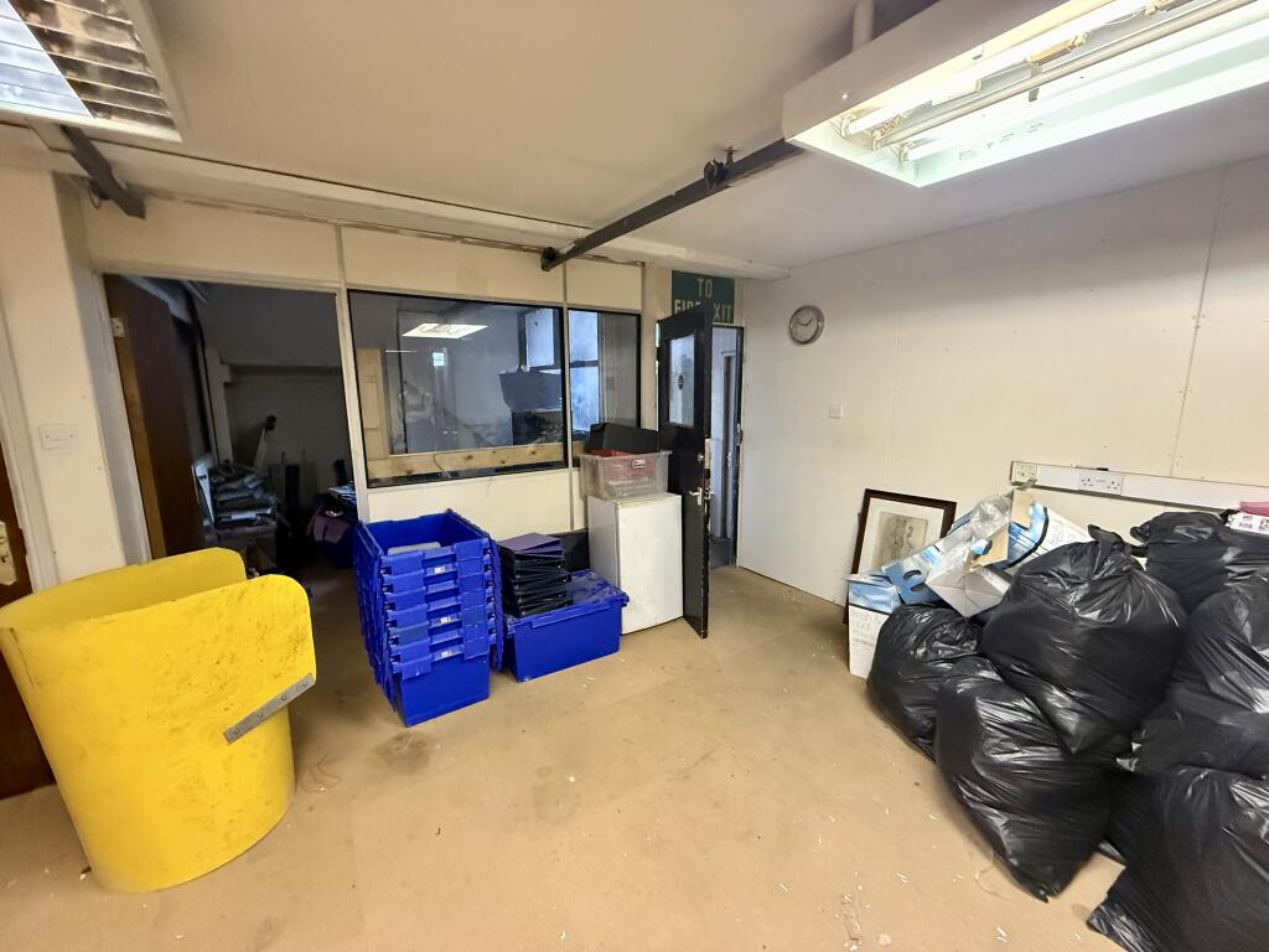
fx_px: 513
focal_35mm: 14
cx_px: 634
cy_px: 476
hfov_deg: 102.1
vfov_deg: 85.7
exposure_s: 1/50
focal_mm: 2.22
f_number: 2.2
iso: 1000
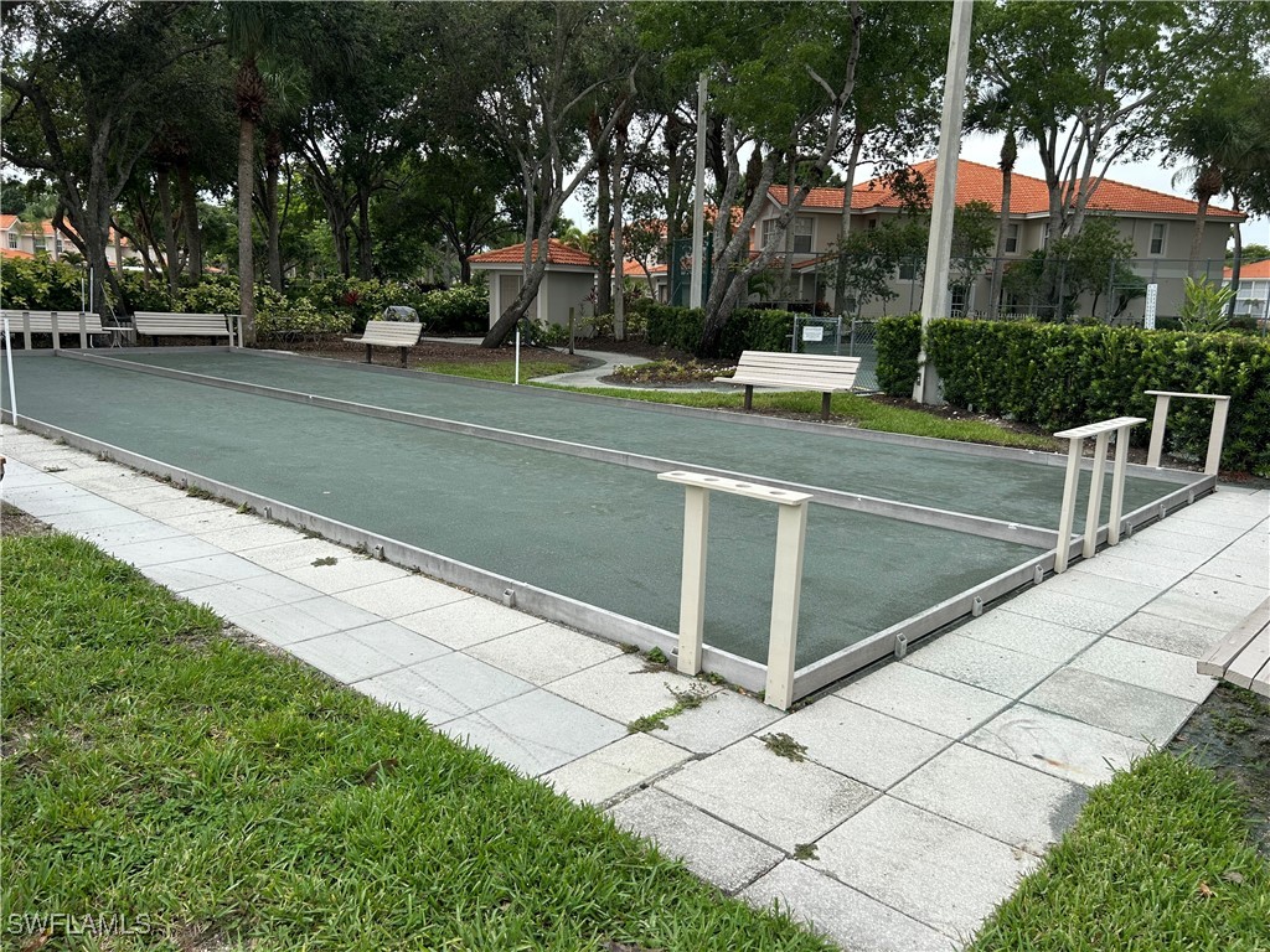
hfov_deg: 67.3
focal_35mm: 26
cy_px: 476
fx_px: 954
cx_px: 635
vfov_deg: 53.1
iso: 50
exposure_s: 1/1669
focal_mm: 5.7
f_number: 1.5
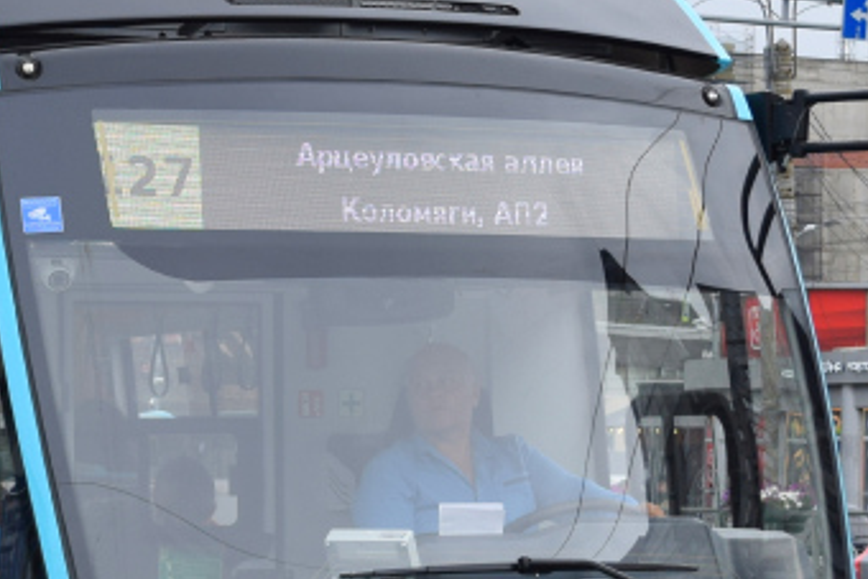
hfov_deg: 13.7
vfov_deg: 9.2
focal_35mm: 149
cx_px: 100
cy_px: 399
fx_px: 3594
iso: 200
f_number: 5.6
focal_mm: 26
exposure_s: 1/500
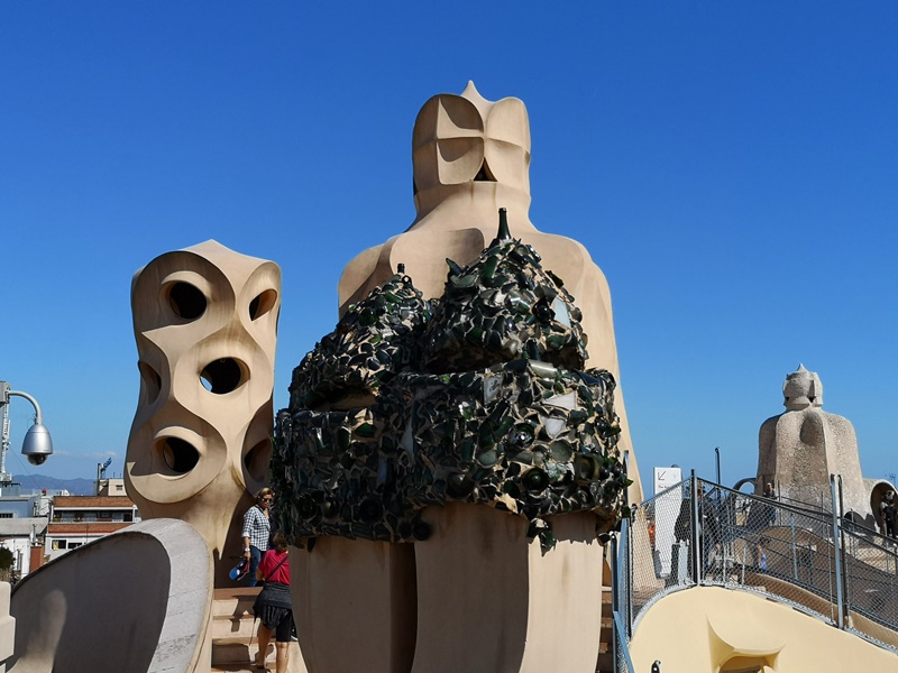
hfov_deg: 47.9
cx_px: 449
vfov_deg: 36.8
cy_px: 336
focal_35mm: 39
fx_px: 1012
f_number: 1.8
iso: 50
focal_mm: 3.95
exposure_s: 1/3311
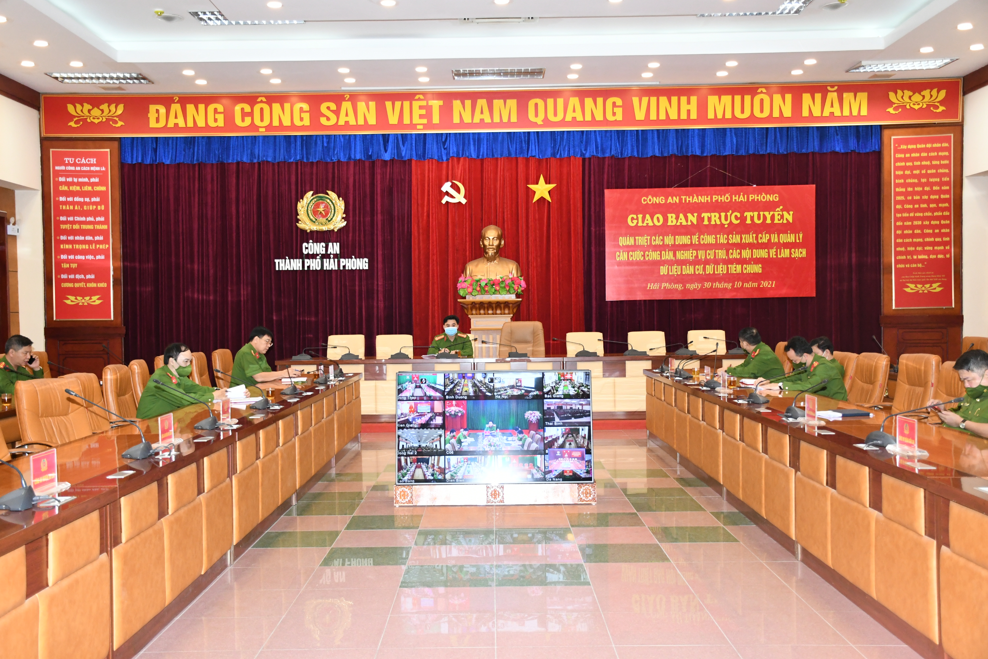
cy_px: 330
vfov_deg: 34.2
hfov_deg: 49.6
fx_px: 1070
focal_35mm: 39
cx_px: 494
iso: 2500
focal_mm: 26
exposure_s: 1/200
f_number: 5
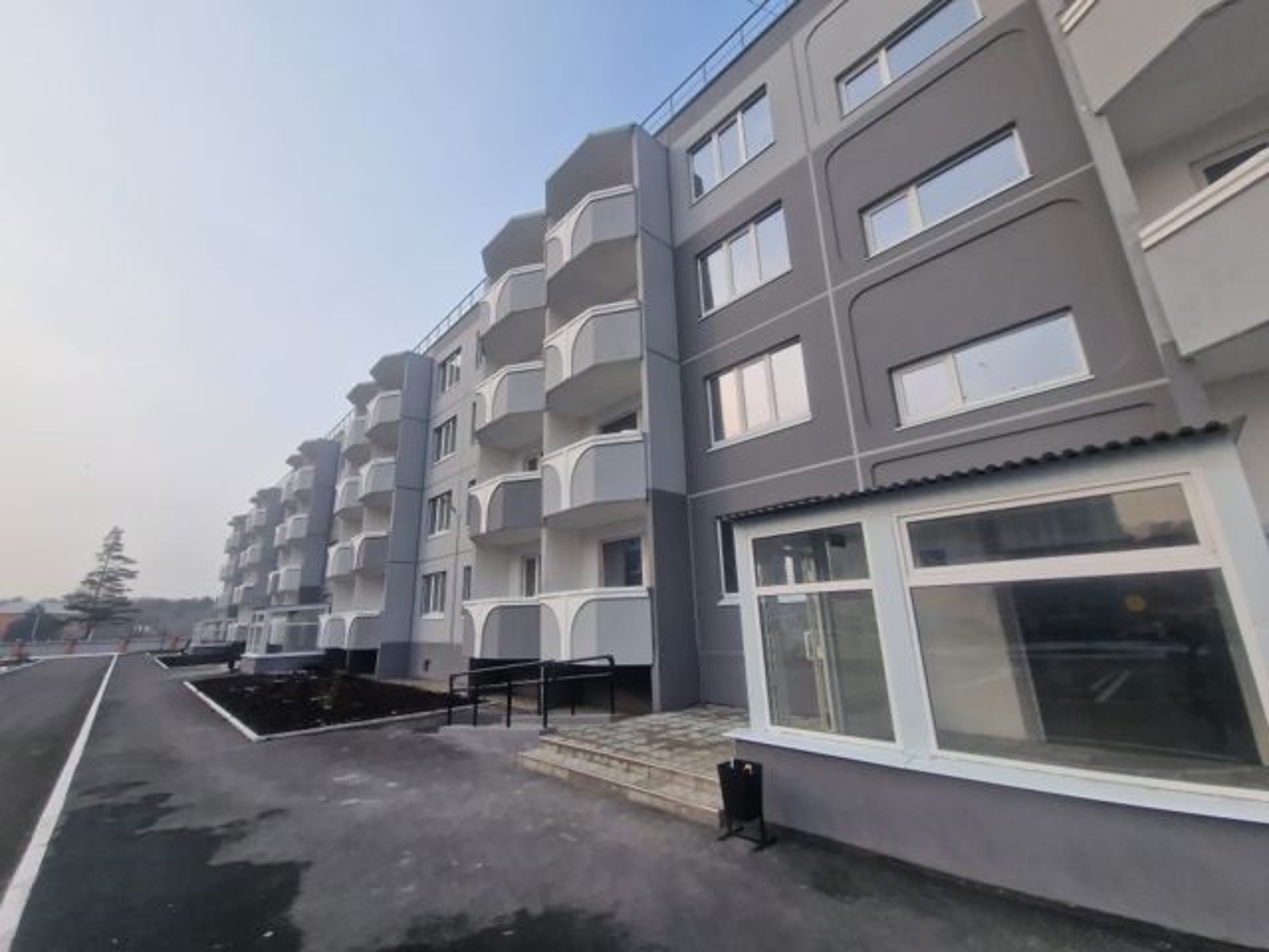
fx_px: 477
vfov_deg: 89.9
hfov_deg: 106.2
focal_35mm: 13
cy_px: 476
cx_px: 634
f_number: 2.2
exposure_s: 1/1140
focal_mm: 2.2
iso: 50
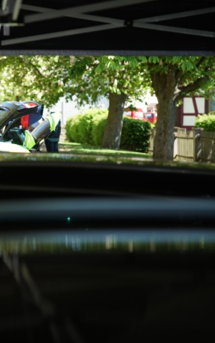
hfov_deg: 11.9
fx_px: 1012
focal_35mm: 108
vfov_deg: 19.3
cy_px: 172
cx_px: -38
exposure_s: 1/1000
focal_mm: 70
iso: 500
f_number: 2.8
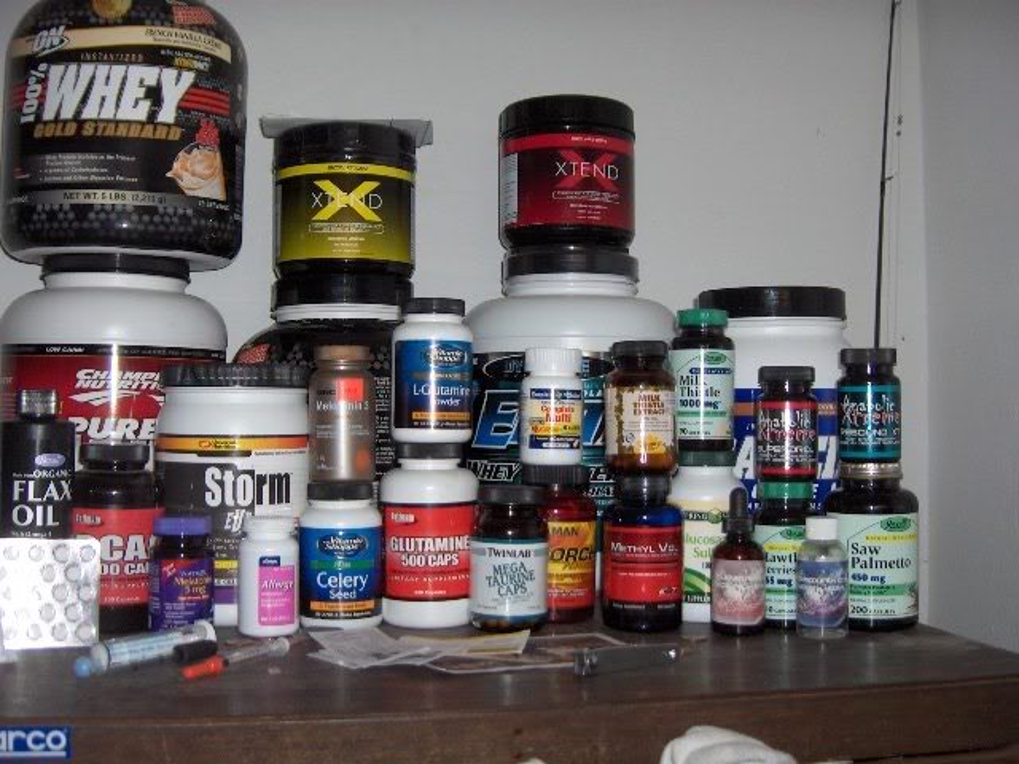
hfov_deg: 47.9
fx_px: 1148
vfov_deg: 36.8
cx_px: 510
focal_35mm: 39
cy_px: 382
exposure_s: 1/60
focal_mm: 8
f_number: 2.8
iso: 100
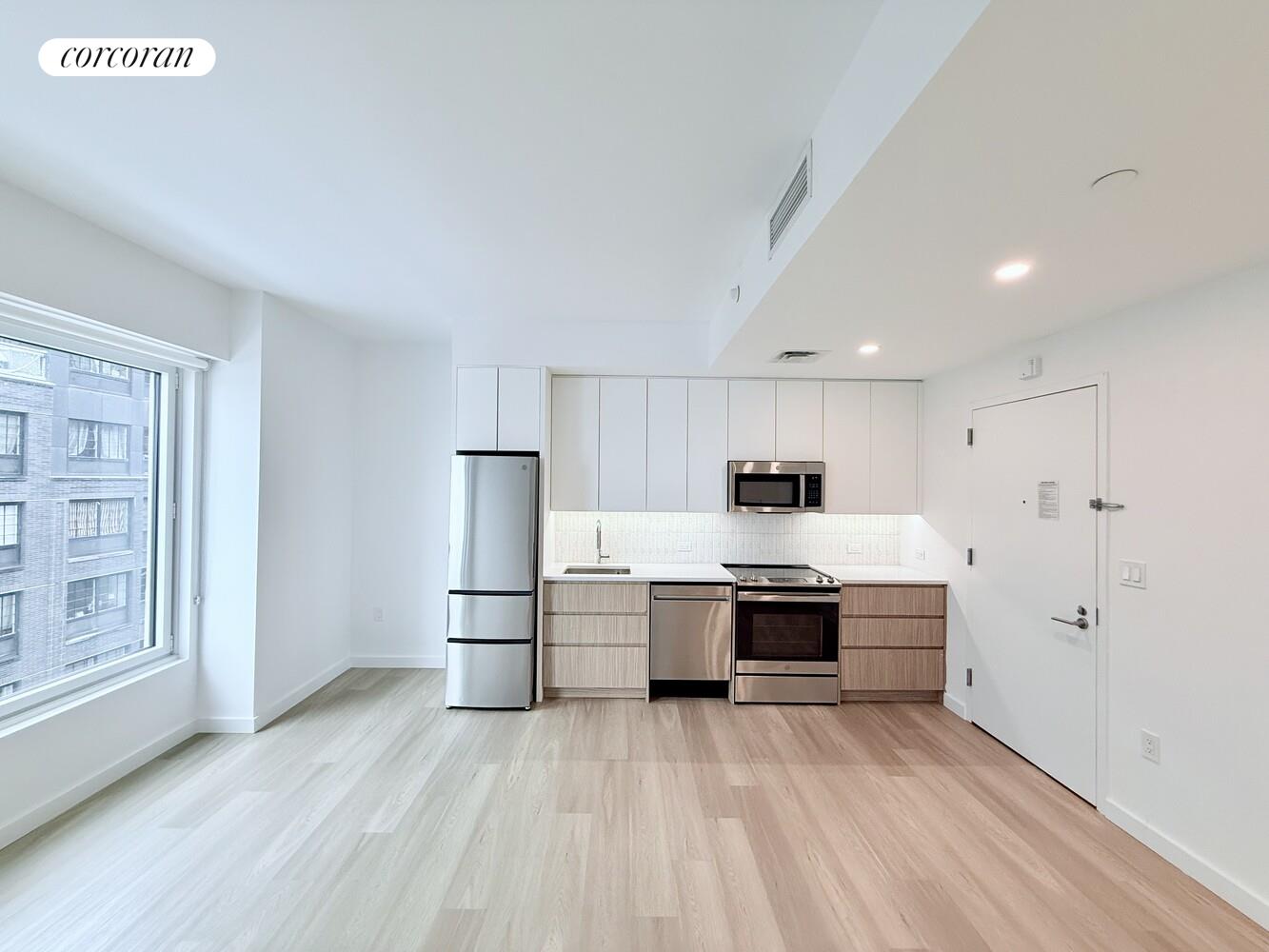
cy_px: 476
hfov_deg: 102.1
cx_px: 634
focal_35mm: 14
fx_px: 513
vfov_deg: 85.7
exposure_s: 1/120
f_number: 2.2
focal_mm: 2.22
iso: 125
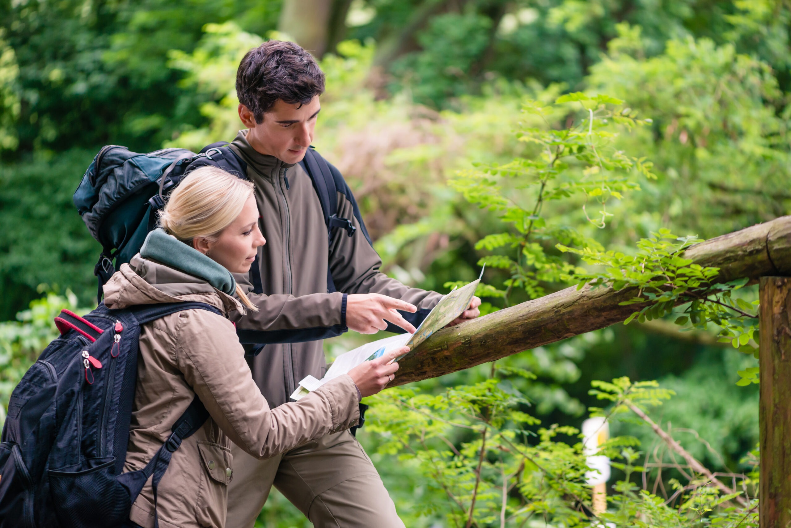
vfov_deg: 13.1
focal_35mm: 105
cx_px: 396
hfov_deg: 19.4
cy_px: 264
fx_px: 2308
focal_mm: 105
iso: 640
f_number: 3.2
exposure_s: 1/160
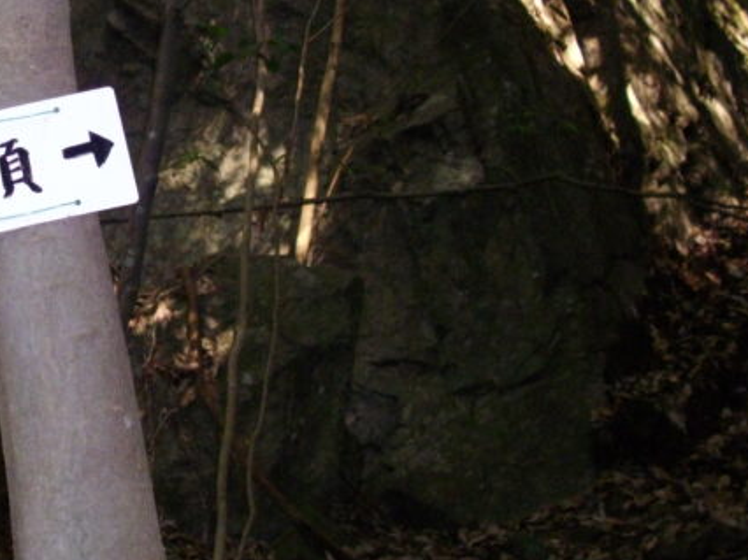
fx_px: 1922
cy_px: 140
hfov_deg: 21.1
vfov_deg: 16.5
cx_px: -40
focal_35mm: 89
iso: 200
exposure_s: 1/50
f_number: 2.8
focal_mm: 6.2
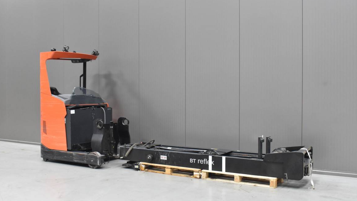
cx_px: 176
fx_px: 369
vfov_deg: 30.4
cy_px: 104
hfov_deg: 51.6
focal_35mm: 39
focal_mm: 24
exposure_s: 1/30
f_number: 6.3
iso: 2000
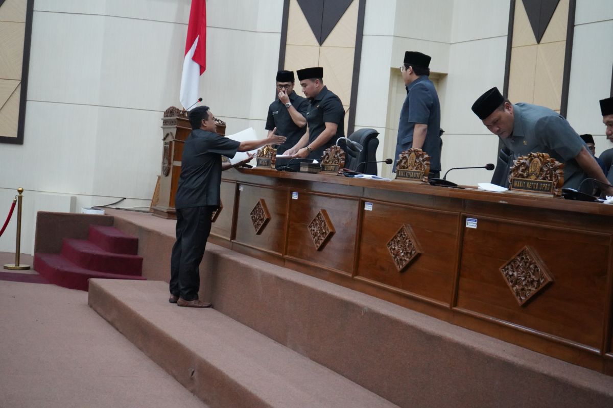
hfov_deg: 28.8
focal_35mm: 70
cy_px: 204
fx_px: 1192
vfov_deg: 19.5
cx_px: 306
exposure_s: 1/160
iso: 12800
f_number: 5.6
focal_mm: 70
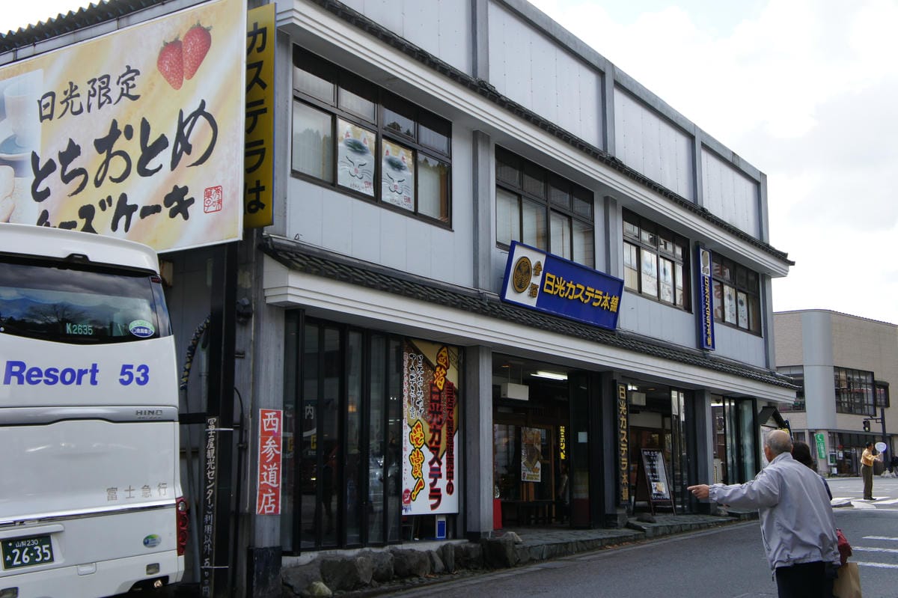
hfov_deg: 46.4
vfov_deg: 31.9
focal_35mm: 42
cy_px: 299
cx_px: 449
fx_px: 1047
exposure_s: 1/500
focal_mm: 28
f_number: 4
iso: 200
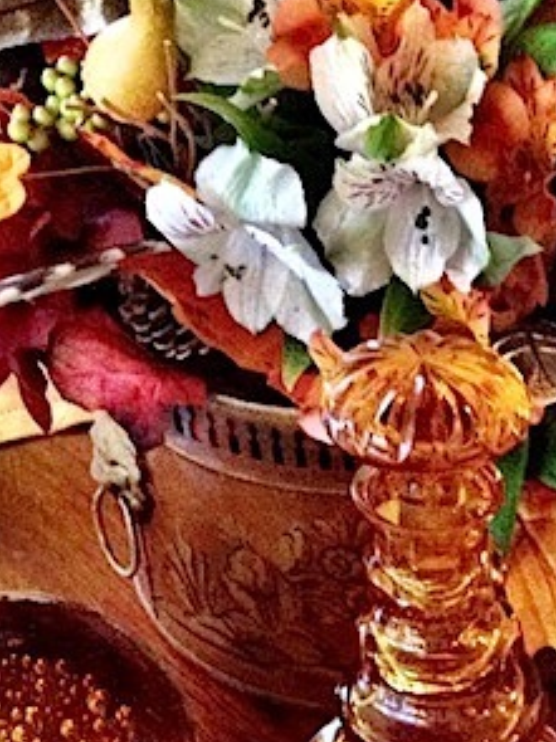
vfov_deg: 19.4
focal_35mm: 95
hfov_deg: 15.0
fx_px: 2036
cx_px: 692
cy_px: 913
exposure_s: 1/20
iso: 400
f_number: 2.4
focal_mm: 4.28
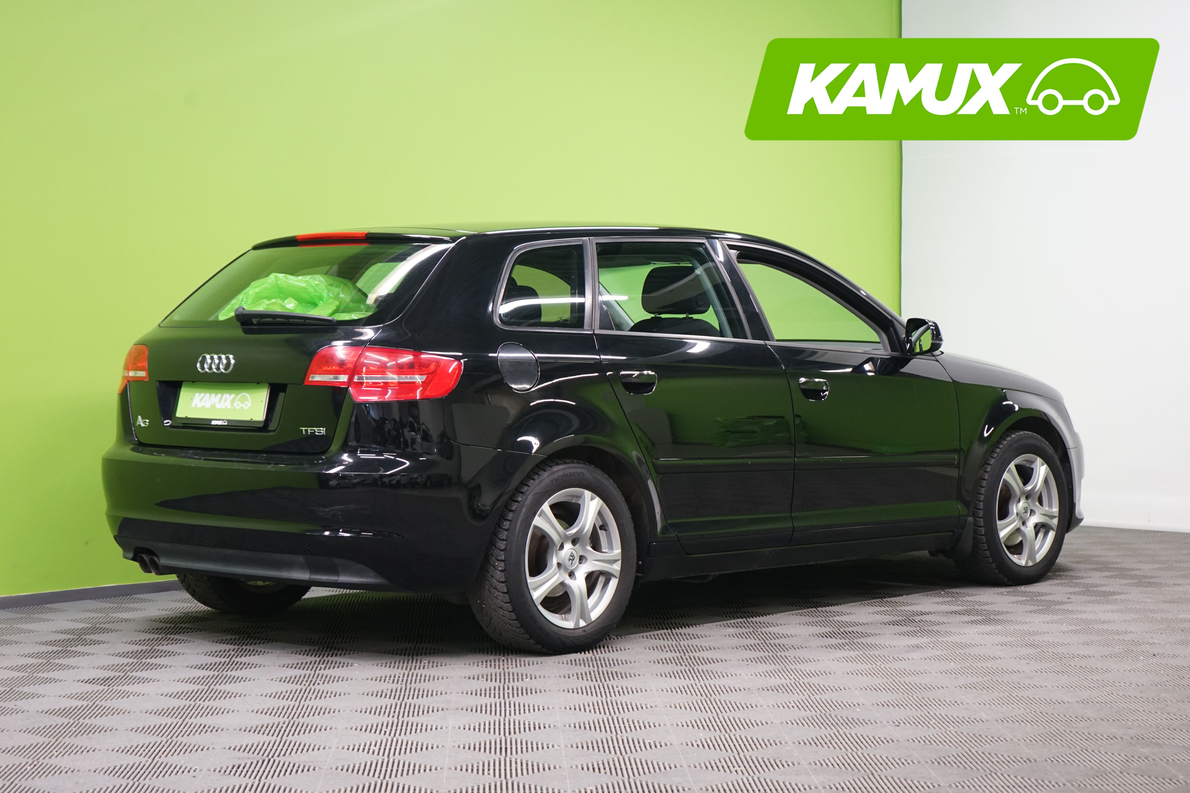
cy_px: 396
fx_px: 2314
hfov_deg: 28.8
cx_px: 595
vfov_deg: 19.5
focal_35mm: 70
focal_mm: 70
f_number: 5.6
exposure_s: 1/50
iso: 1600
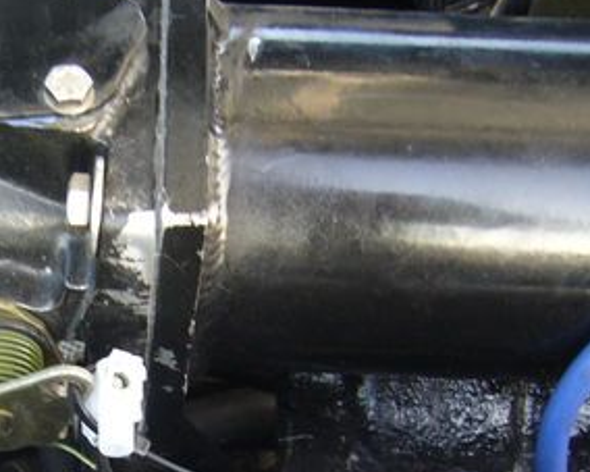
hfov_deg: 24.3
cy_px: 405
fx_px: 1344
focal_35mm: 77
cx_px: 96
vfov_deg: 19.6
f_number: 2.8
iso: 80
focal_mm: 5.8
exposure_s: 1/8
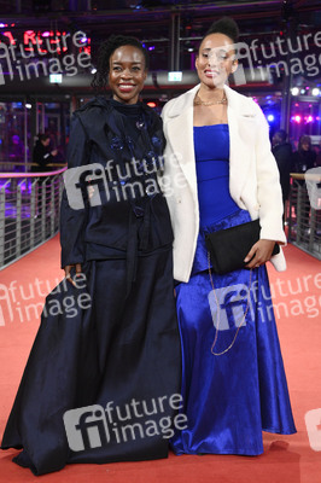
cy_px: 242
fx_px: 911
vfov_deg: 29.7
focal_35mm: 68
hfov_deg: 20.0
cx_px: 160
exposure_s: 1/200
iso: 5000
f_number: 5.6
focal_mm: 68
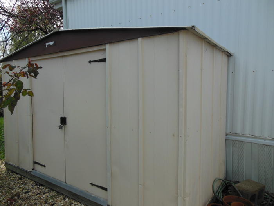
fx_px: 198
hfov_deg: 69.4
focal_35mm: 25
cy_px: 103
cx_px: 137
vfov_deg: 54.9
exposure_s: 1/1250
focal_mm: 4.5
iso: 125
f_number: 3.2
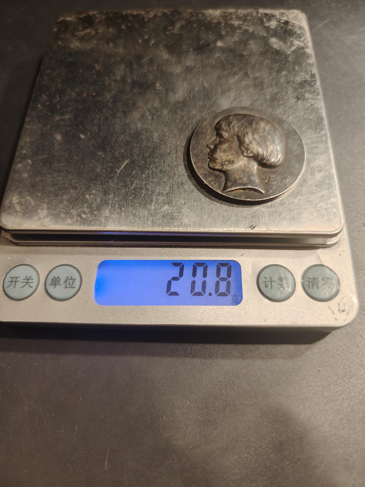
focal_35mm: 23
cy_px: 244
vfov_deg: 73.9
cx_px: 182
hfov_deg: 58.9
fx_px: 323
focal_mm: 6.06
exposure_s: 1/100
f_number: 1.6
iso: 125
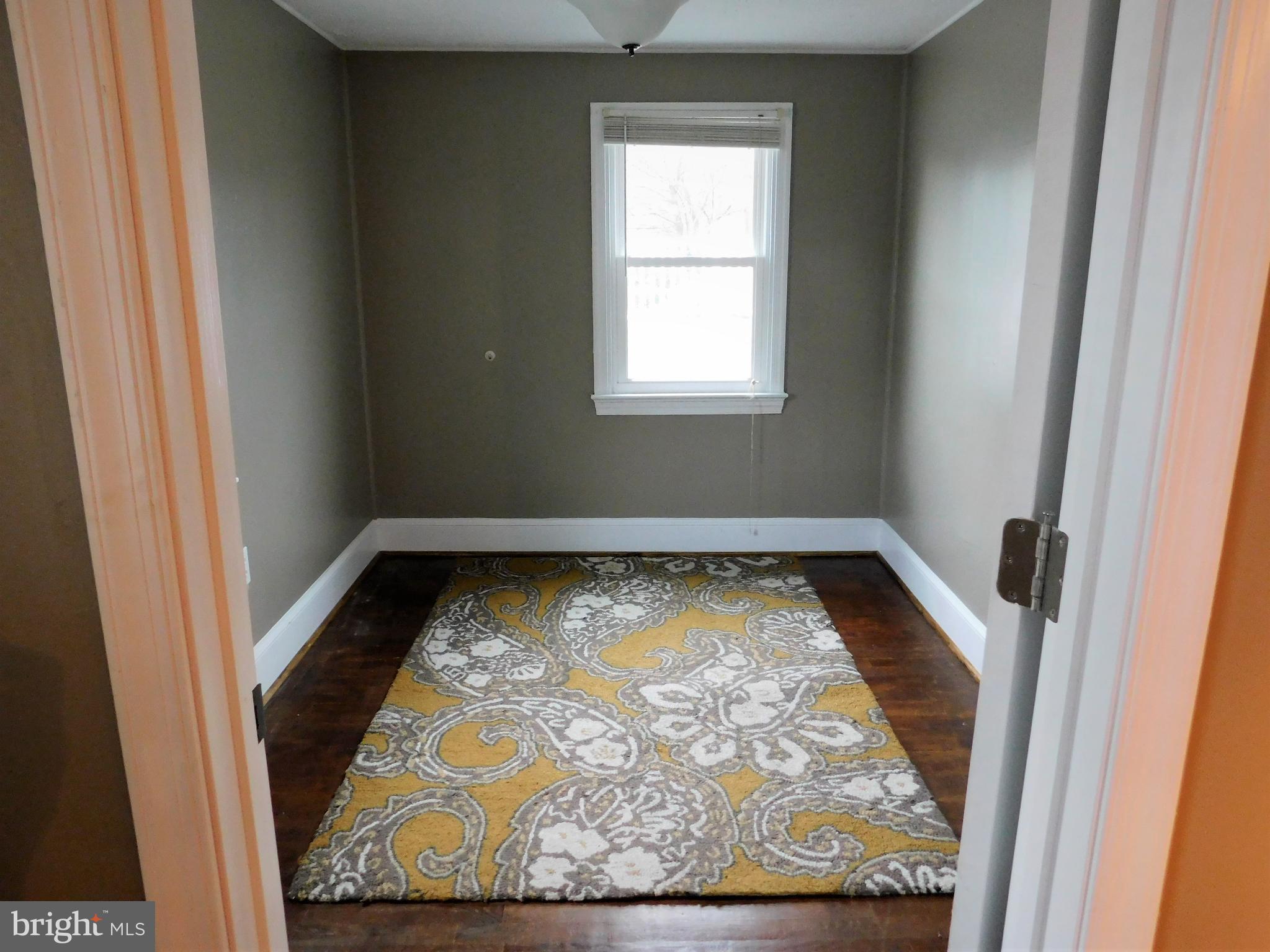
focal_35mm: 23
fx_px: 844
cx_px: 635
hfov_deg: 73.9
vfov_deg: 58.9
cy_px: 476
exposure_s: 1/30
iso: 360
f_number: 3
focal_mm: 4
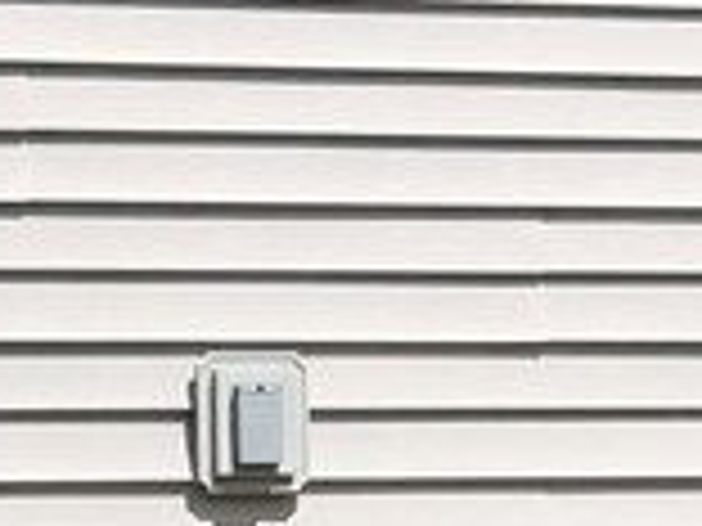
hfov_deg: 5.8
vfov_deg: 4.3
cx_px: -135
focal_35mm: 342
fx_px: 6936
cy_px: 463
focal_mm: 6
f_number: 2.4
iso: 16
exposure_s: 1/1799
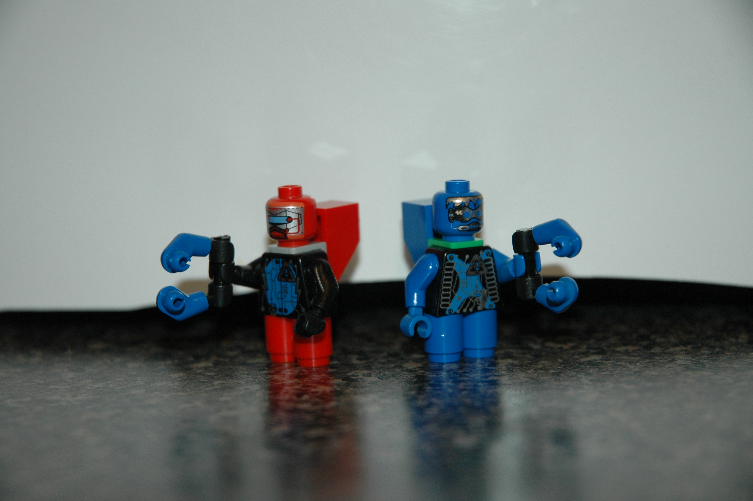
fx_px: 2194
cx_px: 376
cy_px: 250
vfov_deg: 13.0
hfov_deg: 19.5
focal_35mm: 105
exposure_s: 1/60
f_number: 4.5
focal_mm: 70
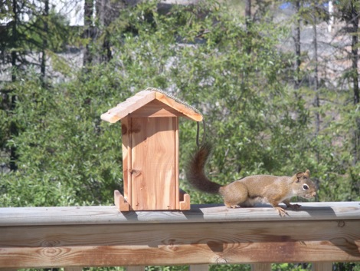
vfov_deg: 8.3
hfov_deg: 11.0
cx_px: 180
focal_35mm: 180
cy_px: 136
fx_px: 1873
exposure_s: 1/131
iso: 64
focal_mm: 31.5
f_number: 5.6
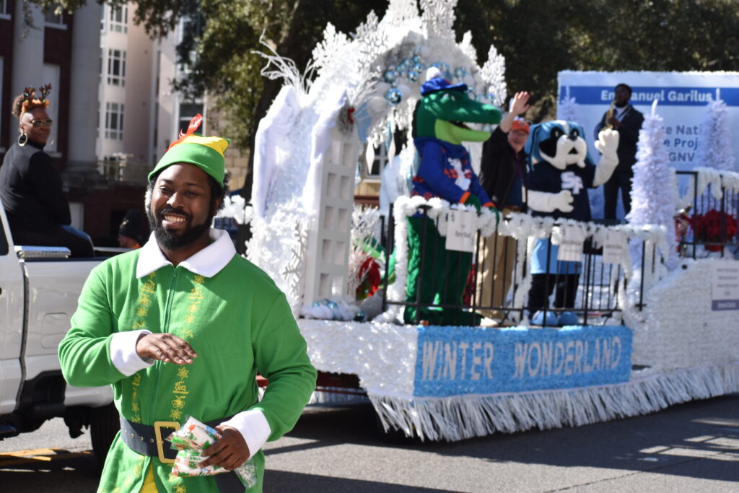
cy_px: 246
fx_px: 2156
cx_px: 370
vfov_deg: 13.0
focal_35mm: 105
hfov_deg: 19.5
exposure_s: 1/500
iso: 200
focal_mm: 70
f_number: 7.1
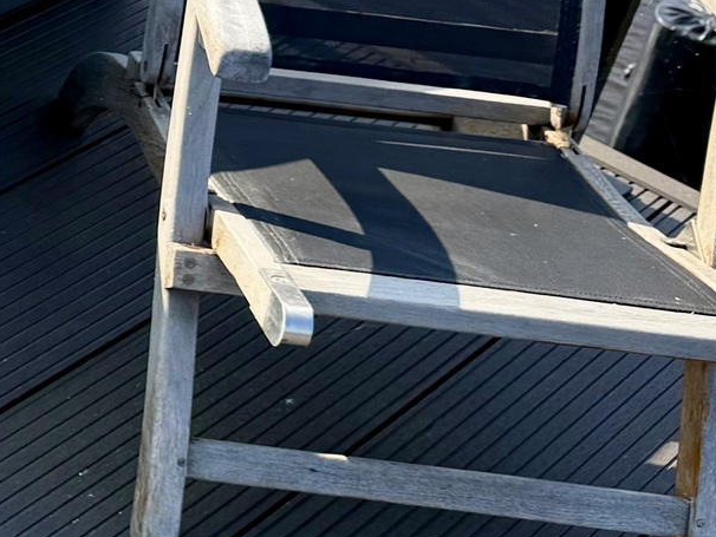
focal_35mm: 99
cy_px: 80
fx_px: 2049
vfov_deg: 14.8
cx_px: -430
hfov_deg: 17.4
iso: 80
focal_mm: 6.76
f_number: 1.78
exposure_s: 1/1949
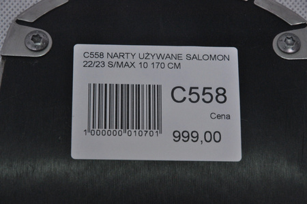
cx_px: 154
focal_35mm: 158
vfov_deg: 8.7
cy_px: 102
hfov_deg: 13.1
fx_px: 1342
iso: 3200
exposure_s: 1/125
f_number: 9.5
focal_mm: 105
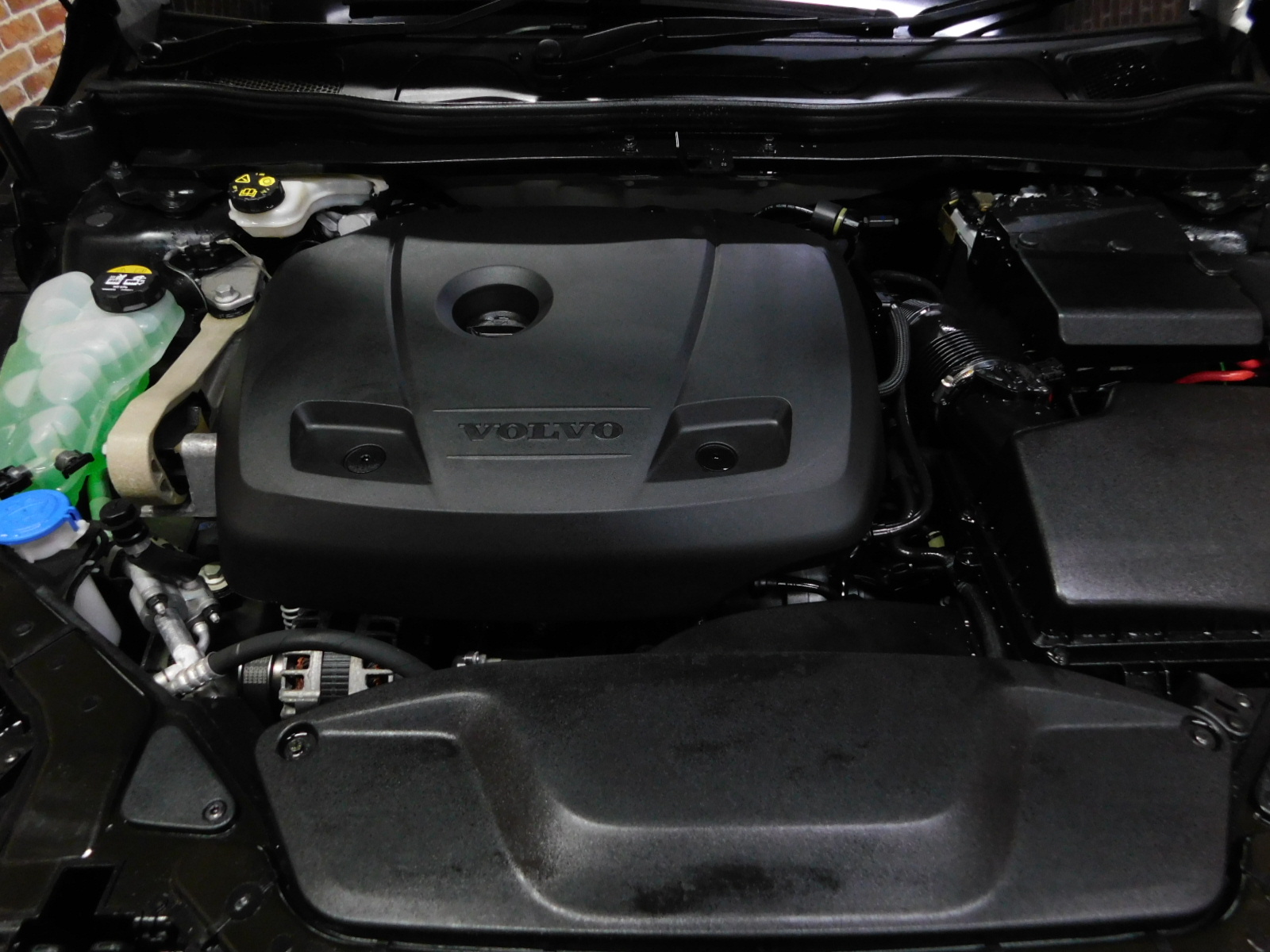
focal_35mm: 23
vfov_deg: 58.9
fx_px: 844
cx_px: 635
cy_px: 476
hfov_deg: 73.9
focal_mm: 4
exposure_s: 1/25
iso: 400
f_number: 3
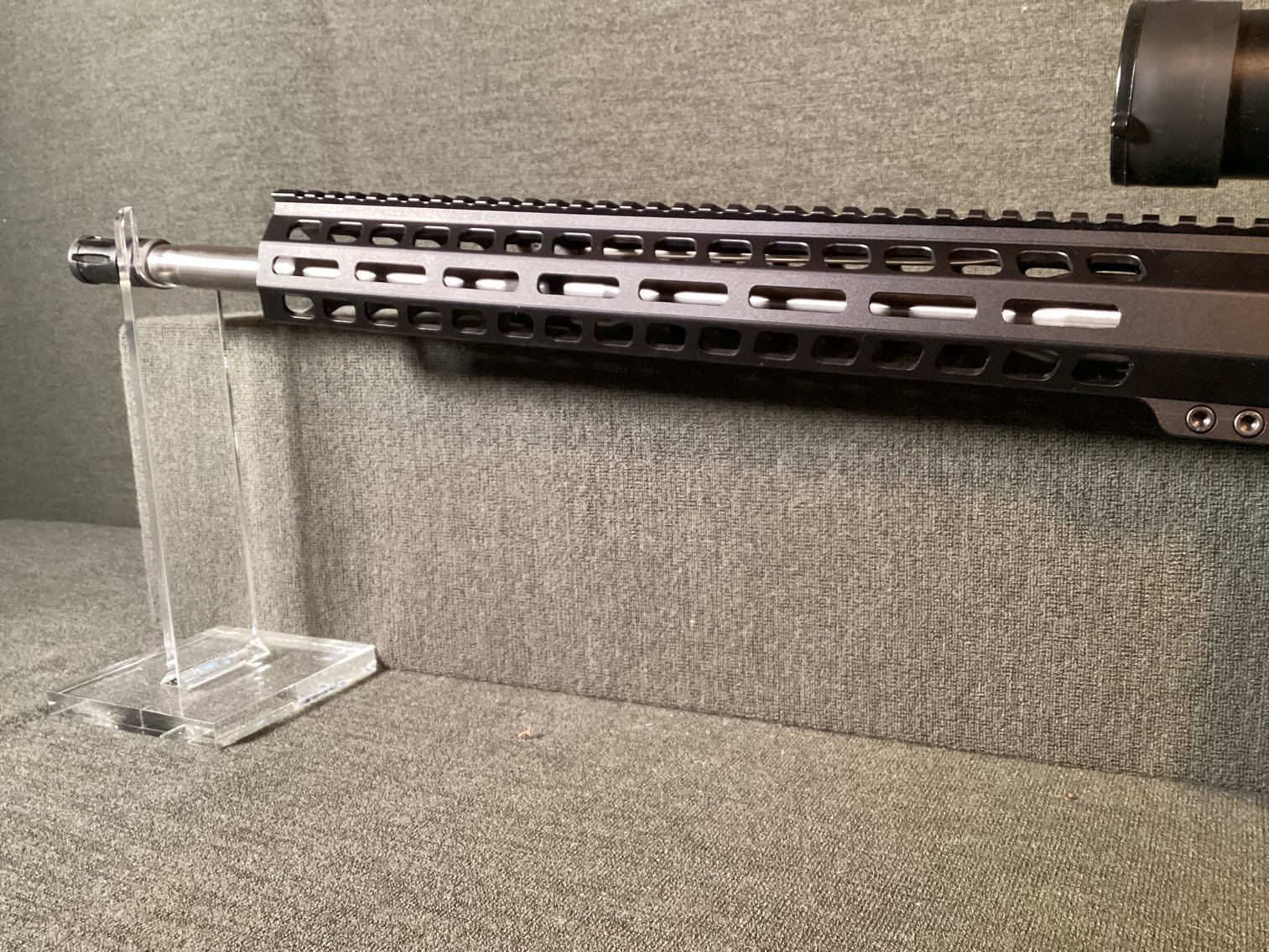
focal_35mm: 31
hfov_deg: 58.3
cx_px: 634
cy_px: 476
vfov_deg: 45.4
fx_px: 1137
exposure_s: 1/50
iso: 320
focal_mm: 3.3
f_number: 2.4
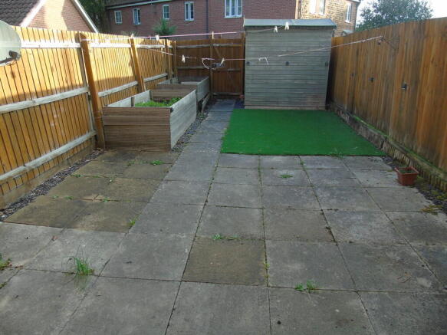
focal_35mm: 25
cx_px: 224
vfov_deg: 54.9
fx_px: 323
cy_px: 168
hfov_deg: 69.4
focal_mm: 4.4
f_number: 3.4
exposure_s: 1/100
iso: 80
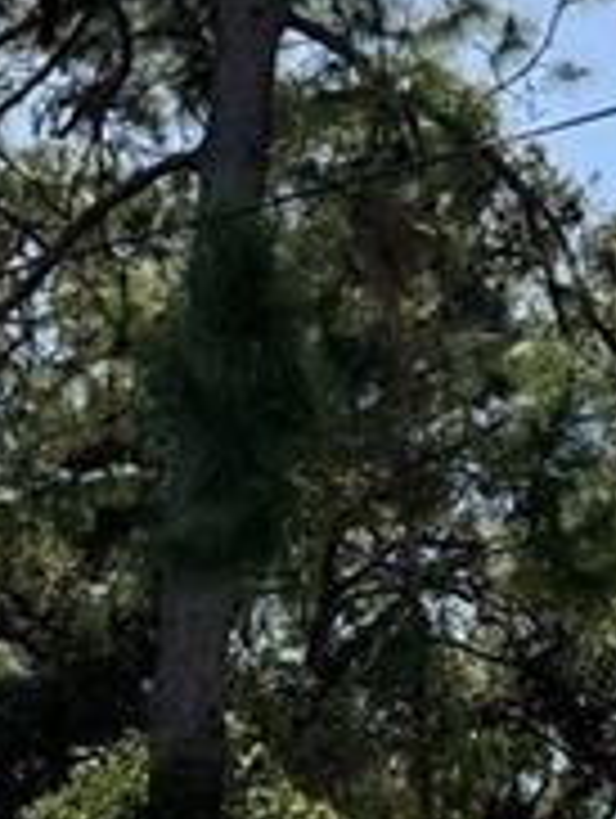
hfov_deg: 14.6
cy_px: 486
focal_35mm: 101
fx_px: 2391
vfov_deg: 19.4
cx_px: 472
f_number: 1.78
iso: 80
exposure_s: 1/3597
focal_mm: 6.76
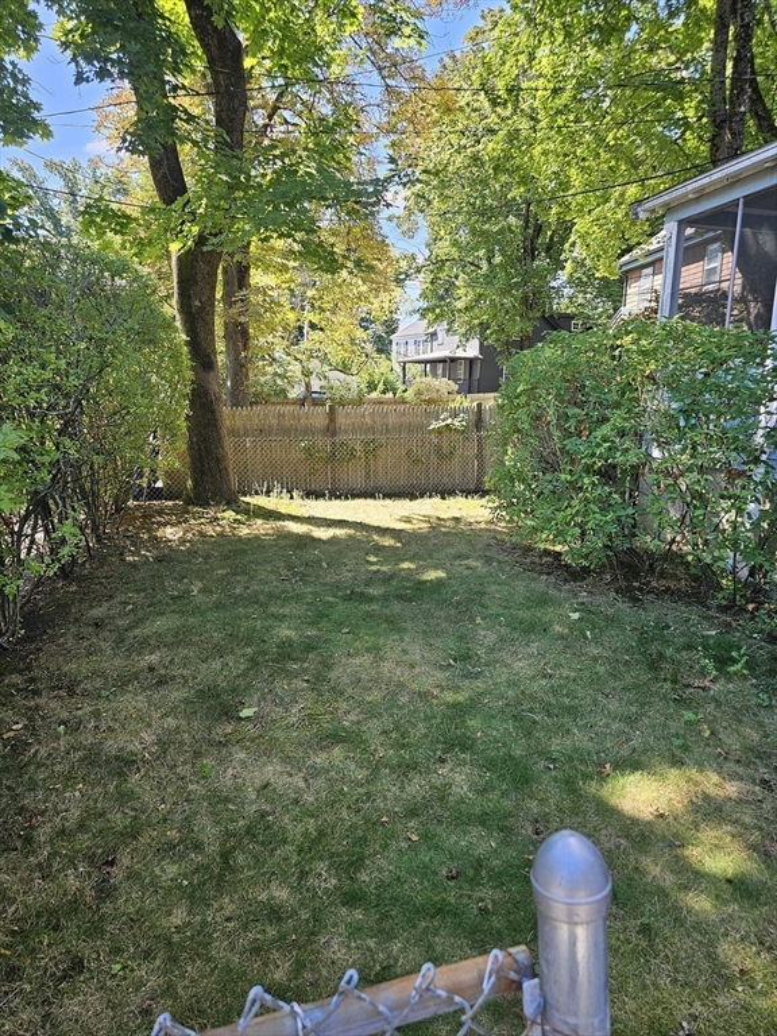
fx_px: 688
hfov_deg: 58.9
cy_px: 518
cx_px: 388
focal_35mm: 23
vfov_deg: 73.9
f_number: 1.7
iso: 32
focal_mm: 6.3
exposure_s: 1/180
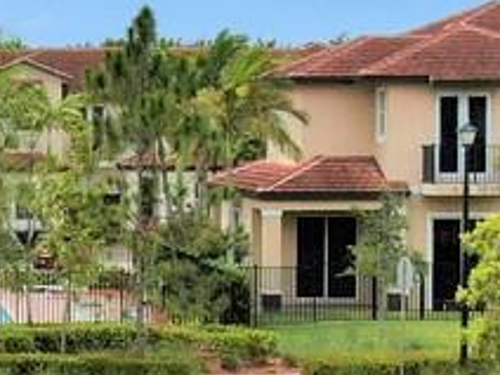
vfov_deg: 10.5
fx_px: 1964
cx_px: -47
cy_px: 552
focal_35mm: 136
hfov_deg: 14.2
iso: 100
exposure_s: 1/4000
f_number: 2.8
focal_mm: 4.39
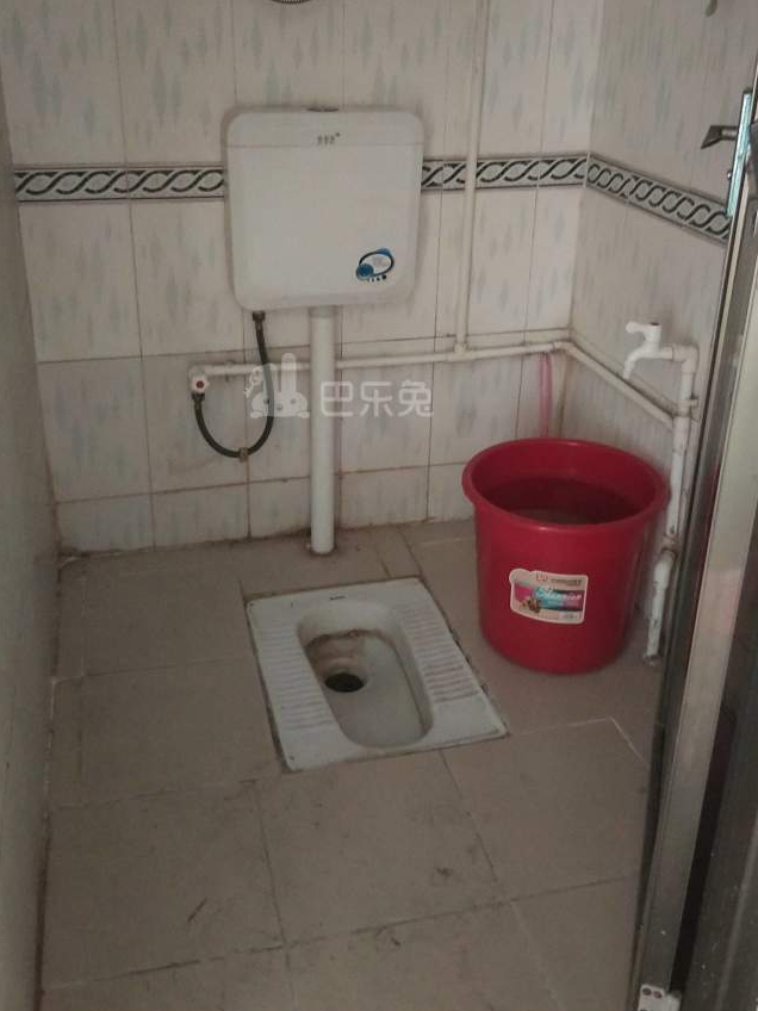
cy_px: 387
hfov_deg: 36.8
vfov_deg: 47.5
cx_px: 338
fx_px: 1139
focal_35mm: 39
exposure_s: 1/14.3
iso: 2000
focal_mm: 3.69
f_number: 2.2
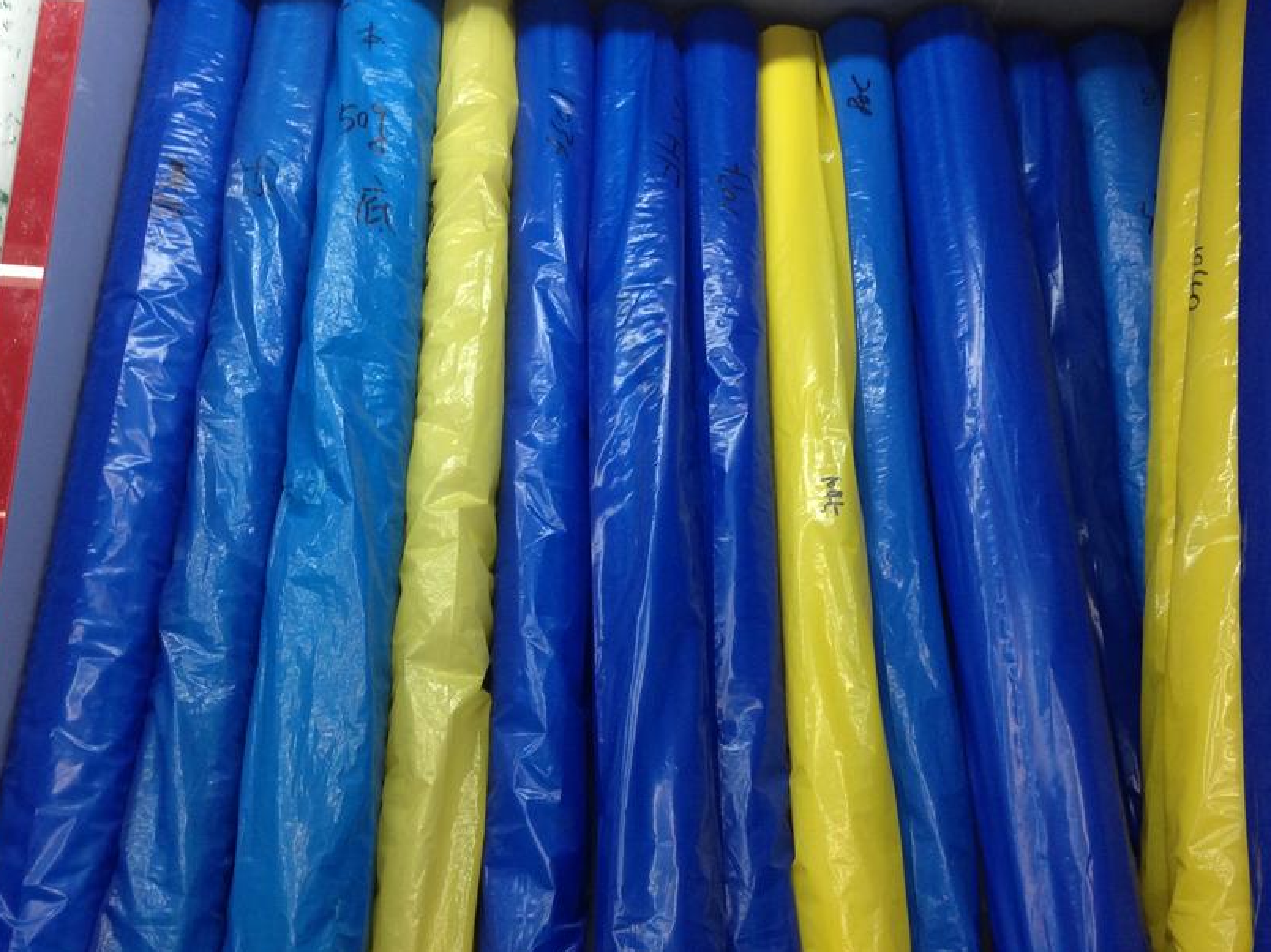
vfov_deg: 34.3
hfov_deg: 44.8
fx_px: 1541
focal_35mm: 42
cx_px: 639
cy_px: 516
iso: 100
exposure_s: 1/20
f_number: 2.4
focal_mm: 4.13
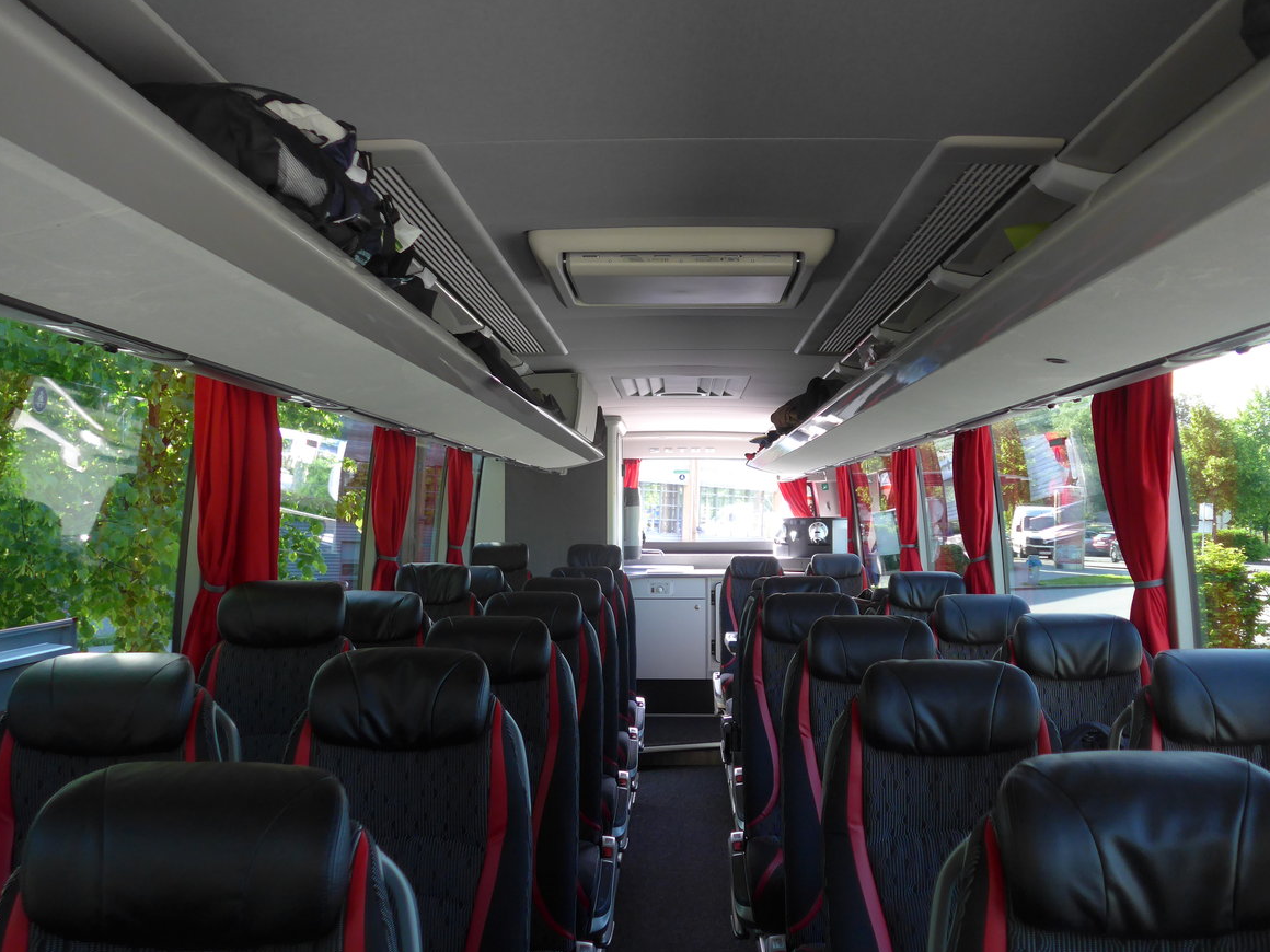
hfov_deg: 60.0
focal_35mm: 30
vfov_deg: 46.8
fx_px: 1101
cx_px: 650
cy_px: 468
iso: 200
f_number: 2
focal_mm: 6
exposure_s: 1/60
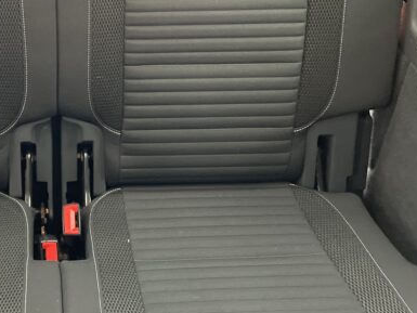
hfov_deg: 34.0
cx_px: 58
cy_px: 22
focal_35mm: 54
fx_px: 651
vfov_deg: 26.0
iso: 640
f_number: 1.6
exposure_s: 1/37
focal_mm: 4.2
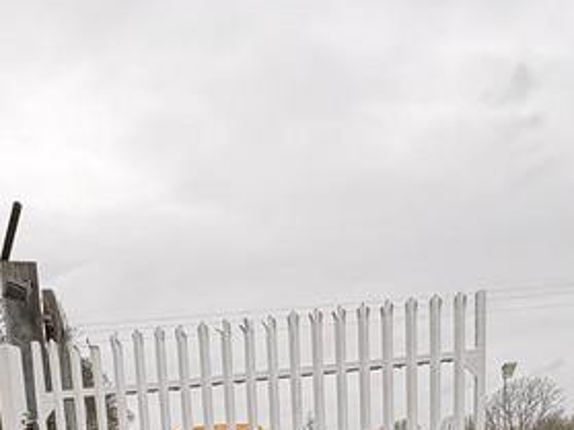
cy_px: 671
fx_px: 746
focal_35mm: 45
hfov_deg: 41.6
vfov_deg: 24.1
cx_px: 198
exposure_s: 1/281
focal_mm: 2.22
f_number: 2.2
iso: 40
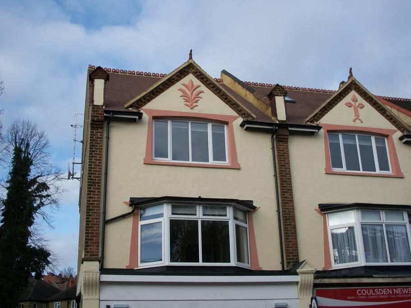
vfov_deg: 32.9
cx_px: 206
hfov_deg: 43.0
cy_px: 154
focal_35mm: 44
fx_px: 522
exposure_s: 1/640
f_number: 3.5
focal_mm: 7.8
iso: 80
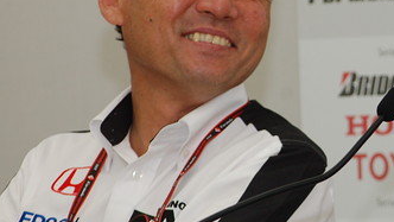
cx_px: 409
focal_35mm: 410
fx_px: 4285
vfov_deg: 3.0
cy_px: 62
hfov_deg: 5.3
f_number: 8
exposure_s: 1/60
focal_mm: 120
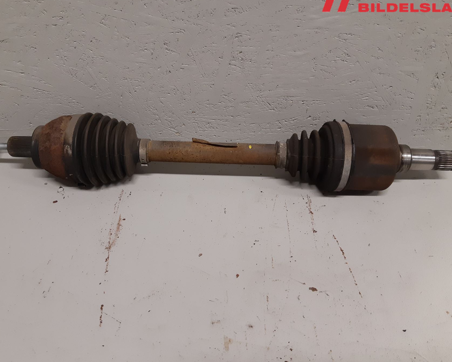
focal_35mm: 31
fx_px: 415
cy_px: 174
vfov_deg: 47.1
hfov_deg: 57.1
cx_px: 212
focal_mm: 3.93
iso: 125
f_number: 1.7
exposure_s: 1/50
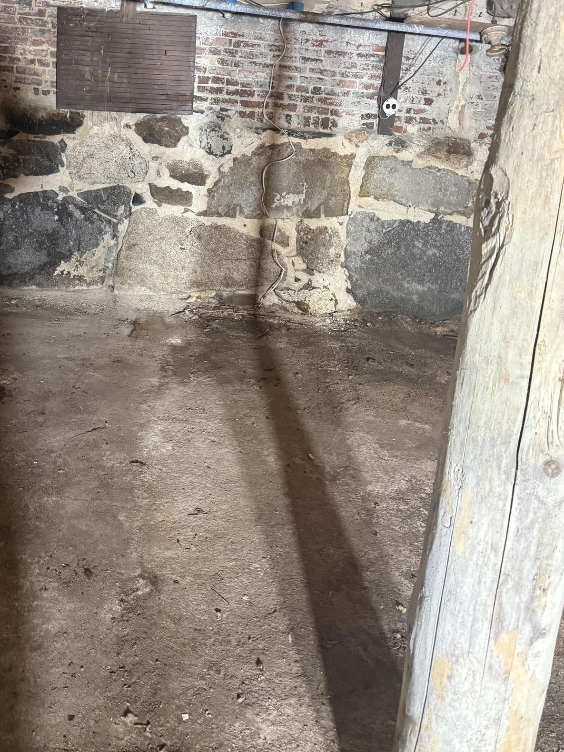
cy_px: 237
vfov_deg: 51.4
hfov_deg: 40.6
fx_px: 760
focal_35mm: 35
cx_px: 233
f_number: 1.78
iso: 500
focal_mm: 6.76
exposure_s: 1/60
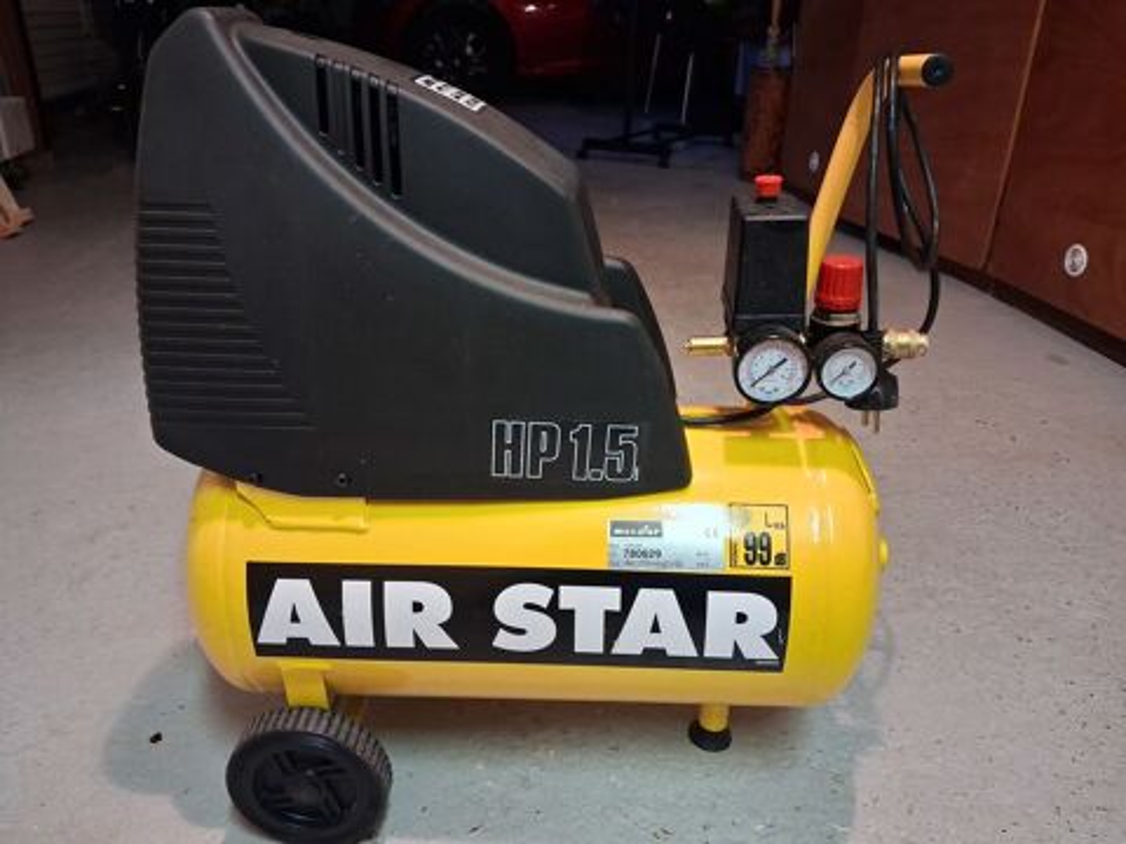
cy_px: 422
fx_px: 878
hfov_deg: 65.3
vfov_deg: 51.4
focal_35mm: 27
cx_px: 563
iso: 500
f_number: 1.8
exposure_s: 1/50
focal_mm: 4
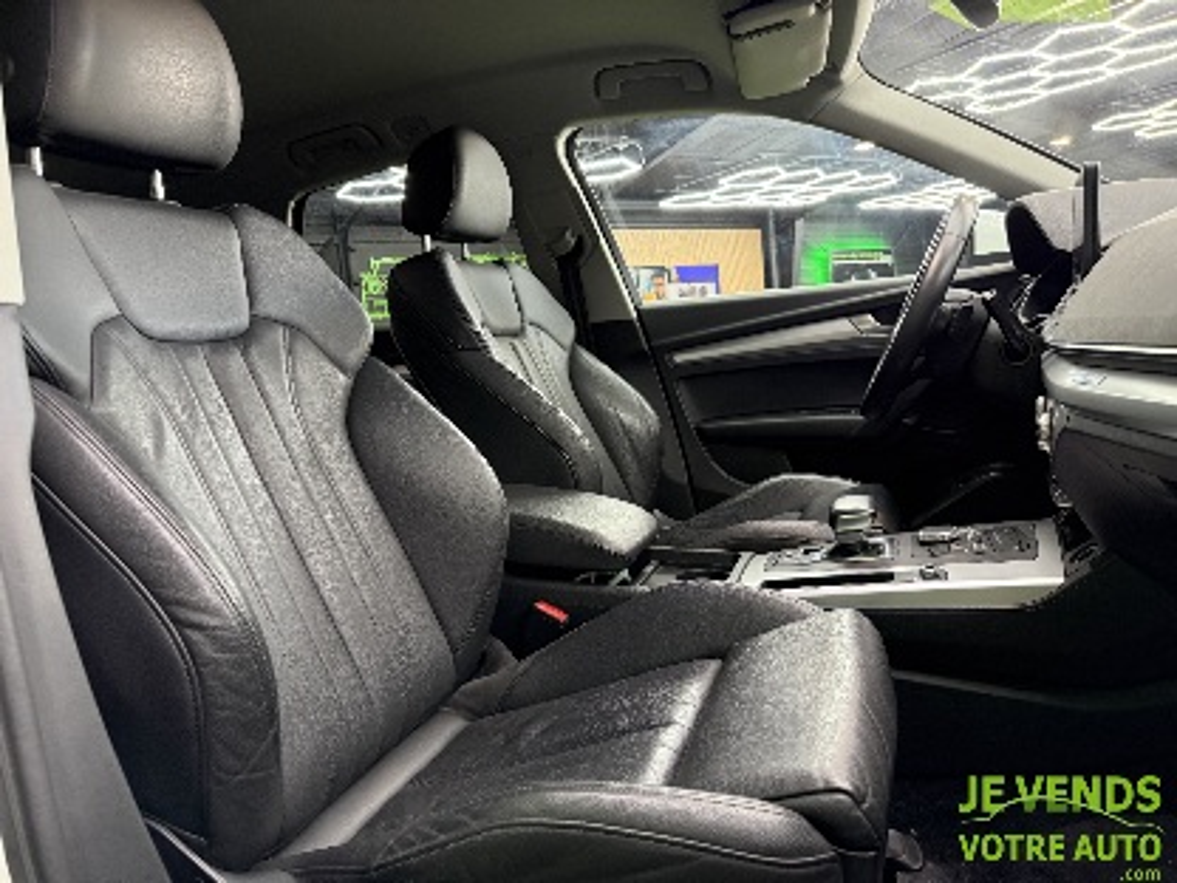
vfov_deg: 56.8
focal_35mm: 24
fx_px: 816
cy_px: 442
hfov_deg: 71.6
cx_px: 588
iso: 640
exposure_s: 1/50
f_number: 1.78
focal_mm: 6.76
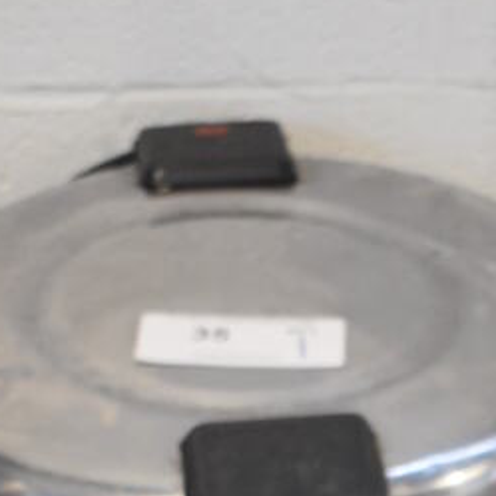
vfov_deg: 12.4
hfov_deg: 12.9
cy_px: 692
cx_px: 277
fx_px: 2198
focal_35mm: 136
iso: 2000
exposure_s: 1/125
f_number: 4.2
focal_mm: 29
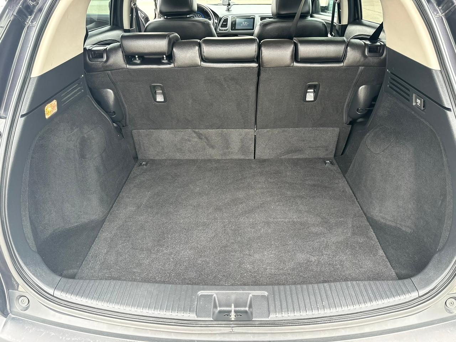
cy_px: 171
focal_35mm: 24
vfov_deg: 56.8
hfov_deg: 71.6
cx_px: 228
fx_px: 316
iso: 125
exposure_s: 1/121
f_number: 1.78
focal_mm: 6.76
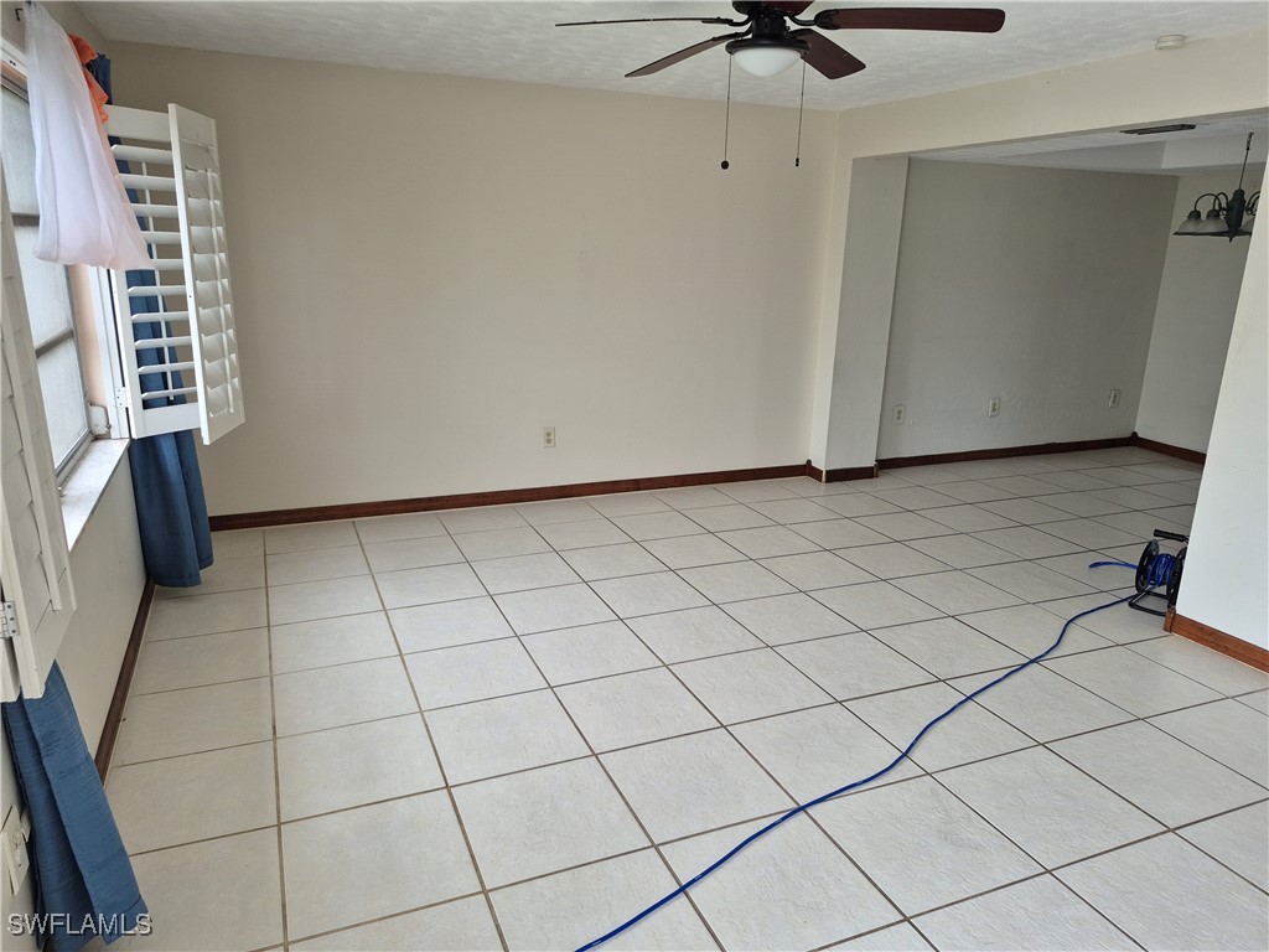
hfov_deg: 73.9
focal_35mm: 23
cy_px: 476
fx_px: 843
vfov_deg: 58.9
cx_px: 634
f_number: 1.8
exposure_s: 1/180
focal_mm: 5.4
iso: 125
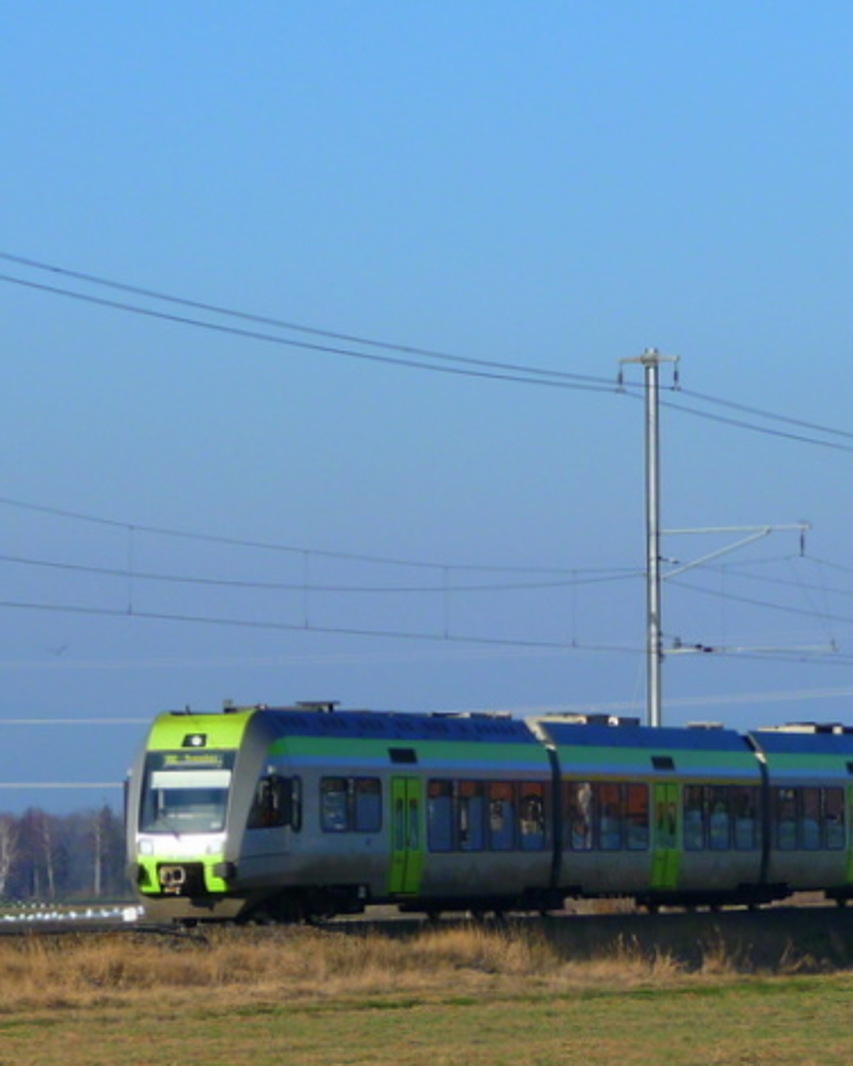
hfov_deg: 5.8
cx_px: 624
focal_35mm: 265
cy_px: 715
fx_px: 8360
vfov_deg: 7.3
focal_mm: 21.8
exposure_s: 1/640
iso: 100
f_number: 4.7
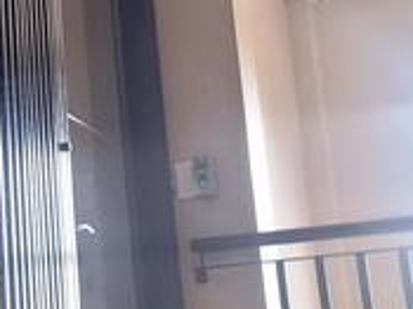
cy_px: 66
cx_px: -64
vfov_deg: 14.0
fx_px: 1252
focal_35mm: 105
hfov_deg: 17.9
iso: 50
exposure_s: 1/100
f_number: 1.8
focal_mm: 5.54
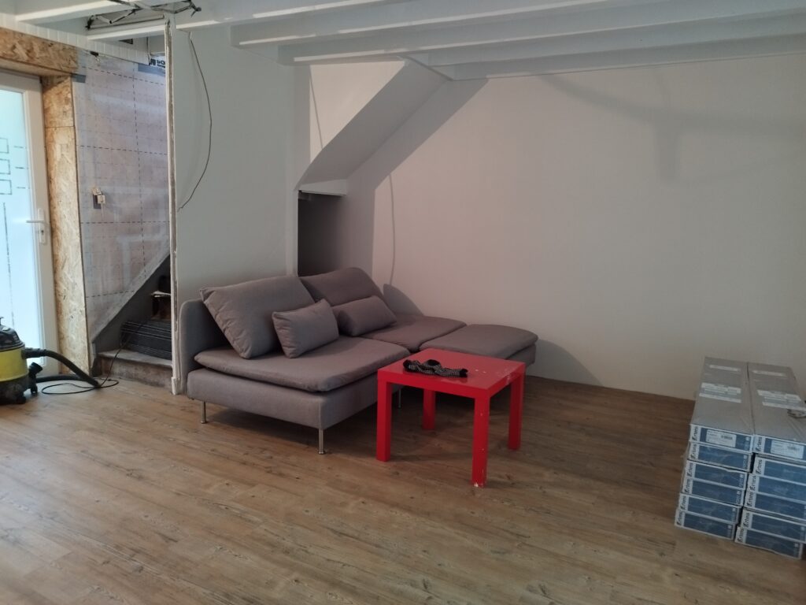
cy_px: 302
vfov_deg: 56.8
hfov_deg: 71.6
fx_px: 559
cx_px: 403
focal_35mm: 24
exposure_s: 1/25
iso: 600
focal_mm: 5.89
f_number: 1.89
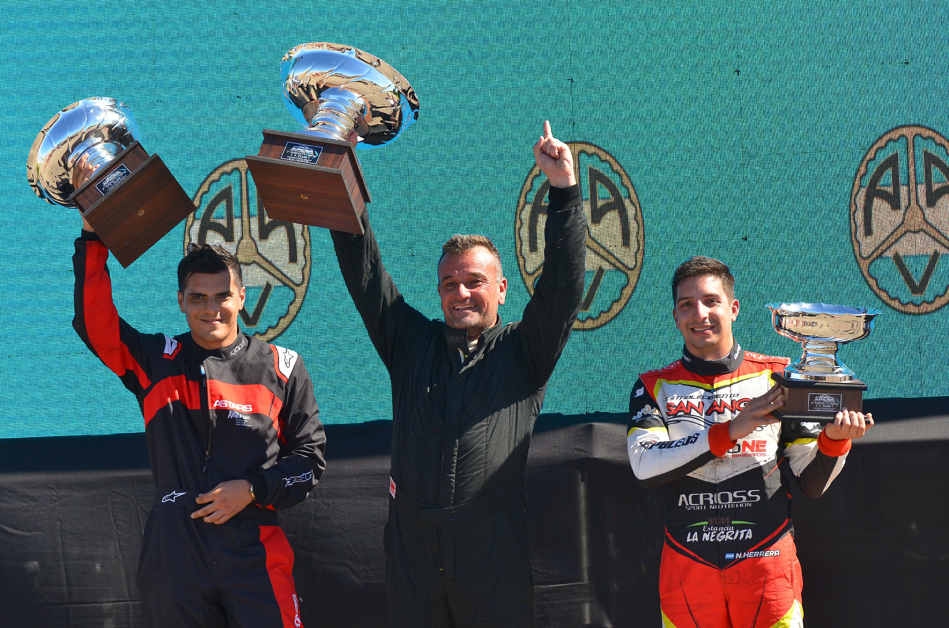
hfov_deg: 17.5
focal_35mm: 117
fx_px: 3078
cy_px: 314
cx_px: 474
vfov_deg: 11.7
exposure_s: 1/1600
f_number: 4.5
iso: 400
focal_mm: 78
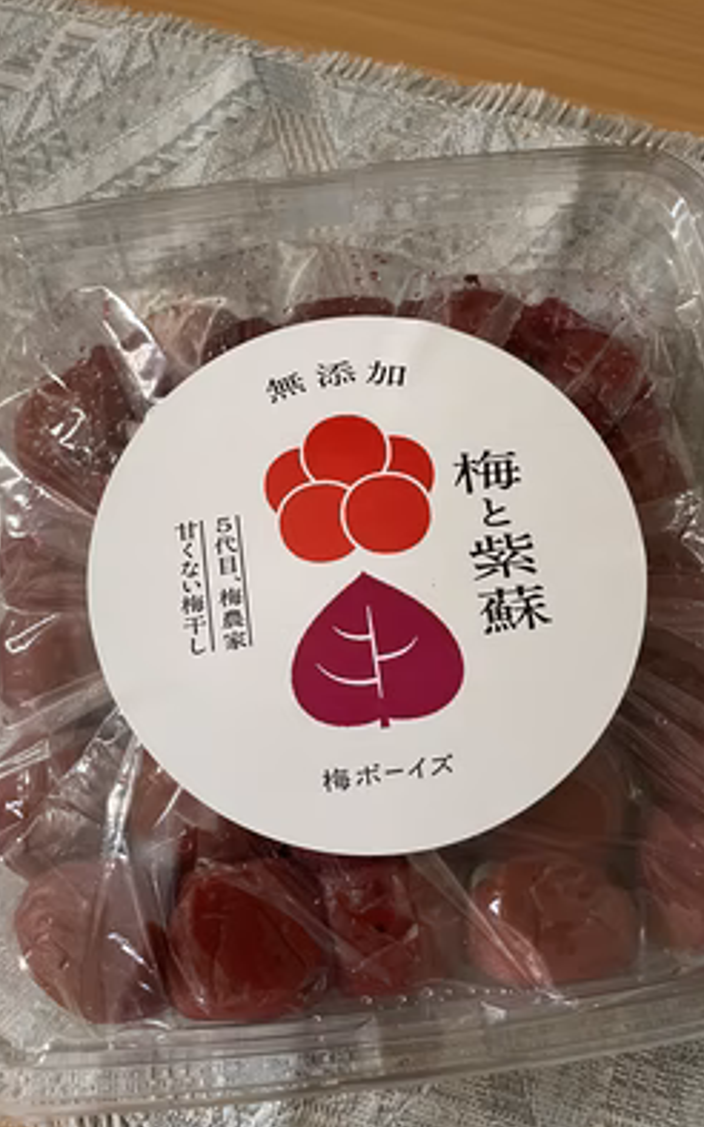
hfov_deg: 44.5
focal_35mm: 28
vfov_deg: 66.5
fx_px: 860
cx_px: 321
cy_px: 566
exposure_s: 1/60
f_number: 1.6
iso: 400
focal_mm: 4.2
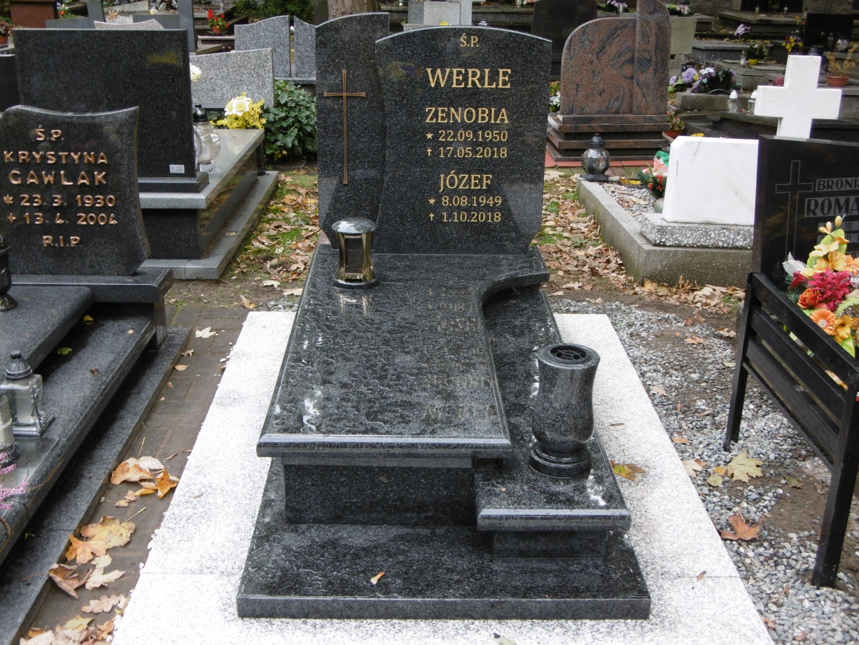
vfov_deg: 33.6
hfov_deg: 43.9
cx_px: 430
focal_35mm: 43
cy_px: 322
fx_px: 1067
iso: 100
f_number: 3.8
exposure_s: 1/80
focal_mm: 7.7
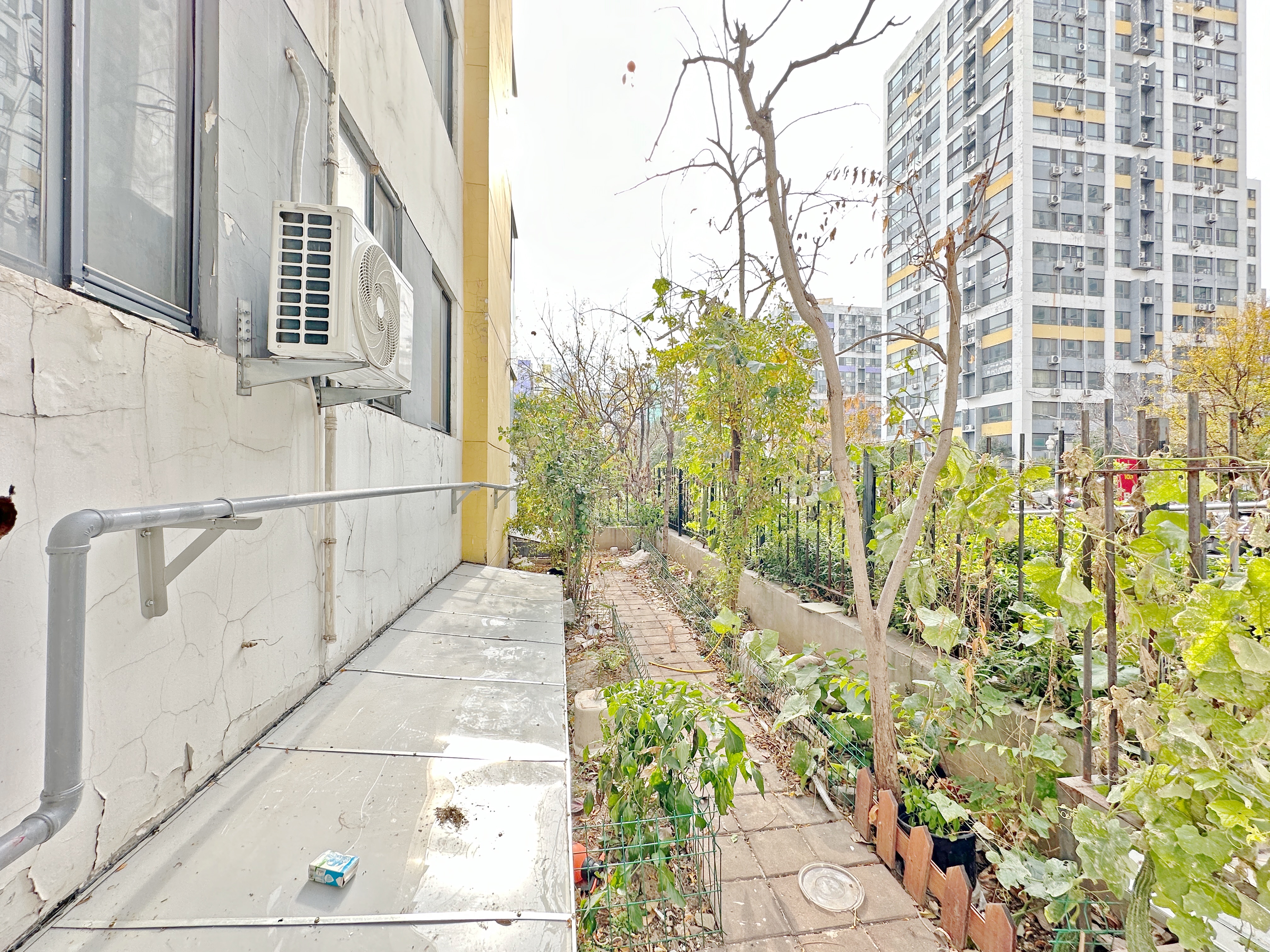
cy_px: 476
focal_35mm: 14
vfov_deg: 85.7
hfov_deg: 102.1
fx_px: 514
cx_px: 635
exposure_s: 1/152
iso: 40
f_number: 2.2
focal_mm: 2.22
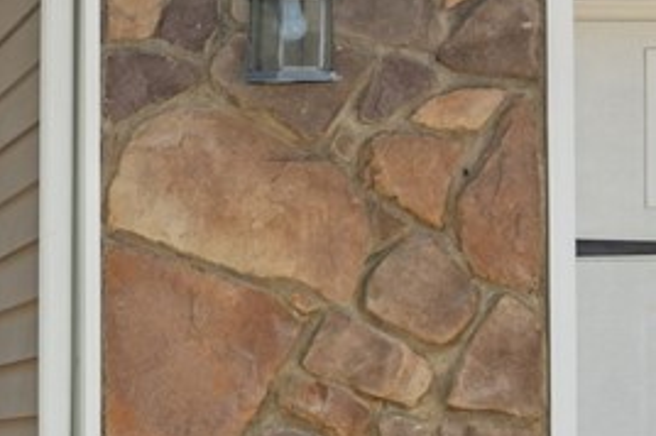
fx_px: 2584
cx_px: -416
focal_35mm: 142
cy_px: 396
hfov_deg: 13.4
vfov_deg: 9.6
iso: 200
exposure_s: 1/160
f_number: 8
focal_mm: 35
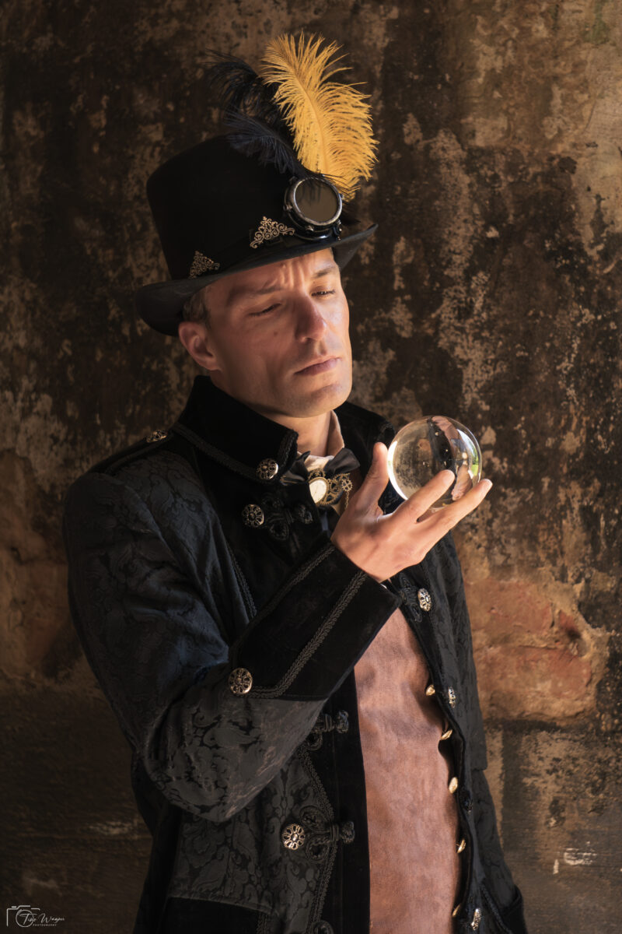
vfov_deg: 17.8
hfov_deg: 11.9
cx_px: 311
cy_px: 467
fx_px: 2980
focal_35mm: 115
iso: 1000
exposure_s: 1/125
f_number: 5
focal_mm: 77
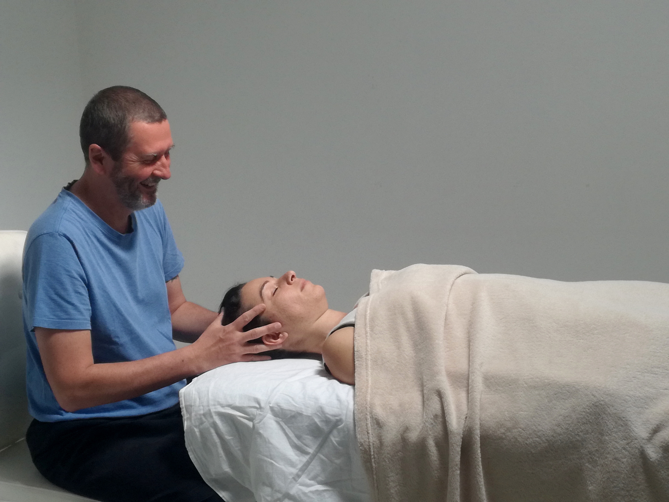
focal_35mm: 59
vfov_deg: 24.8
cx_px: 334
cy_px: 251
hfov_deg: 32.7
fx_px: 1140
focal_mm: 3.79
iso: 50
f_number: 2
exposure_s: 1/50
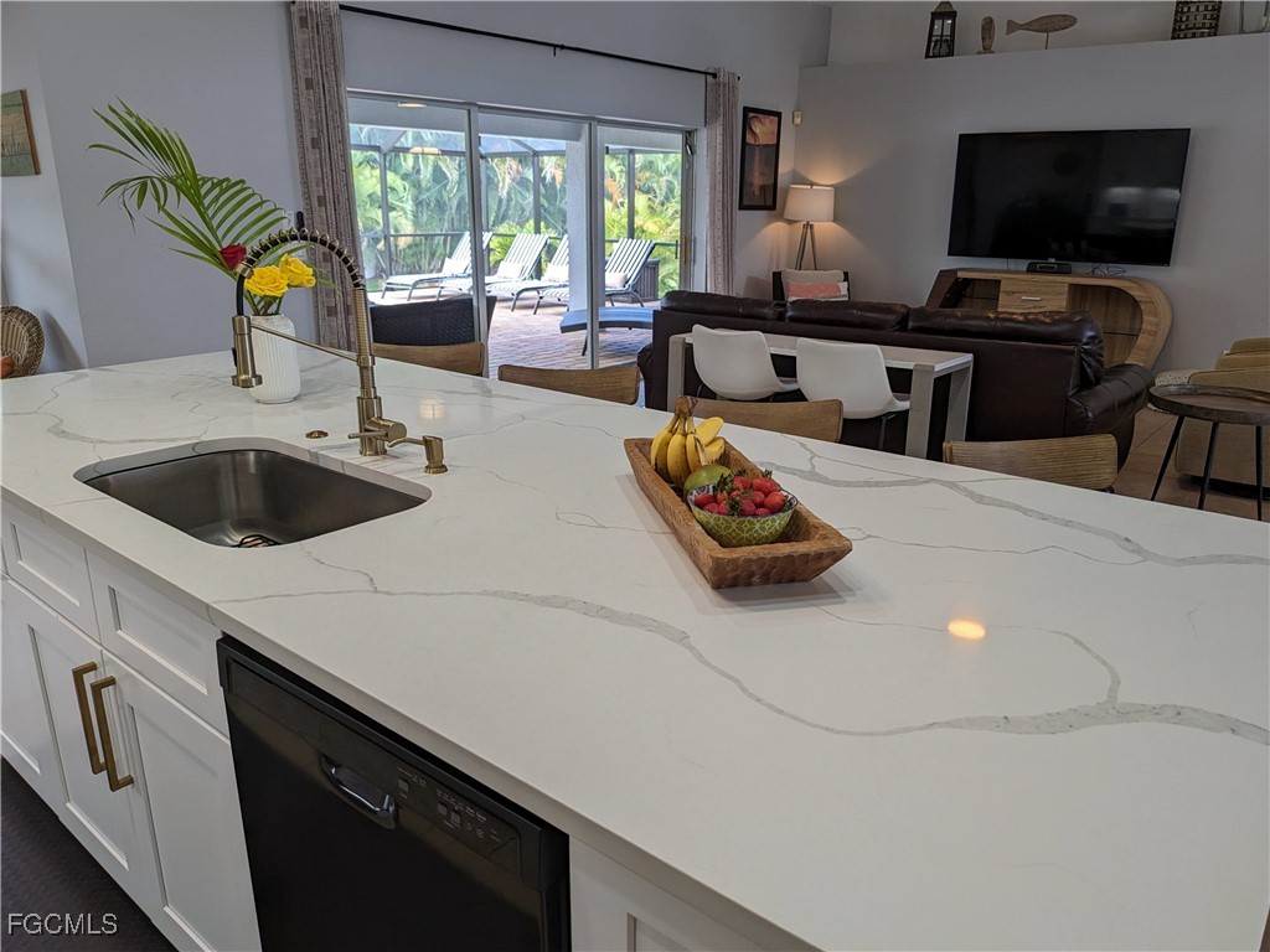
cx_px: 635
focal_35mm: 24
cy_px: 476
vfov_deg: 56.8
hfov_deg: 71.6
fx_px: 881
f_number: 1.7
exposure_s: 1/120
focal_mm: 4.53
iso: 51
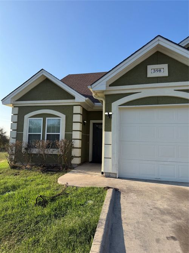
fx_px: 175
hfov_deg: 56.8
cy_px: 126
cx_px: 94
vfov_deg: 71.6
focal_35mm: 24
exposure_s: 1/2801
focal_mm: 6.76
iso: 80
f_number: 1.78
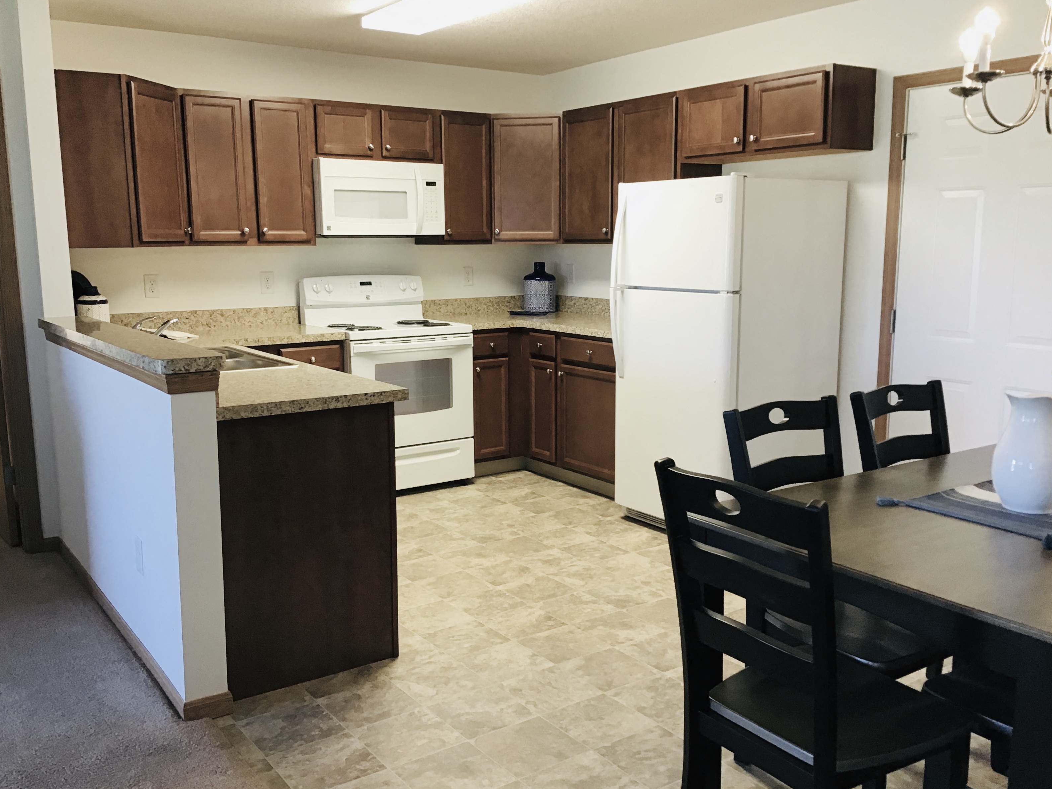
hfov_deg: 56.8
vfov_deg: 44.2
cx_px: 529
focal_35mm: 32
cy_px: 395
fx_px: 973
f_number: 2.4
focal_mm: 3.3
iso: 64
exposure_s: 1/30
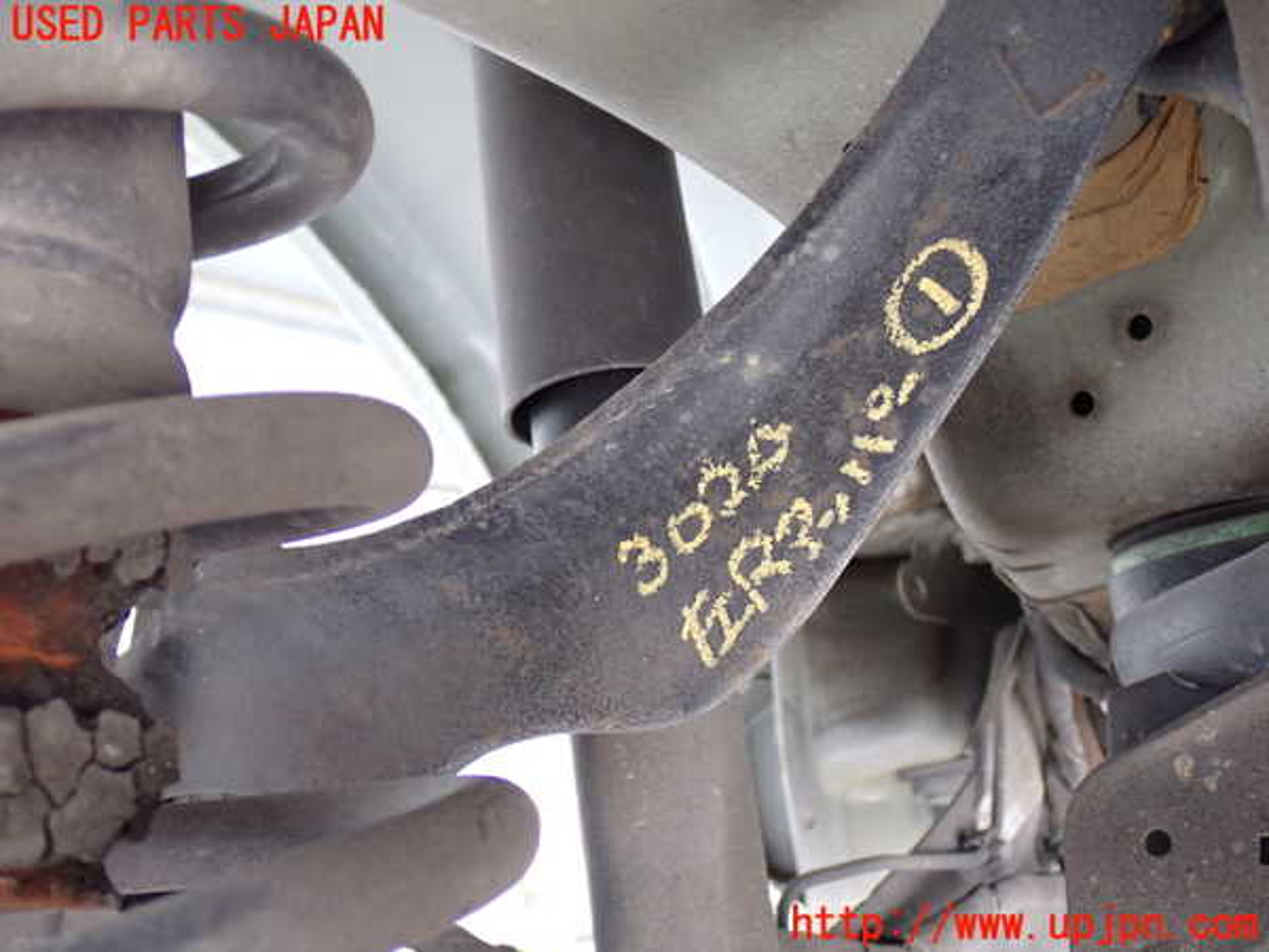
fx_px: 1723
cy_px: 476
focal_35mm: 47
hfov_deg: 40.4
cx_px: 634
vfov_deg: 30.9
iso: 800
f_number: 3.1
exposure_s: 1/50
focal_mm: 8.4
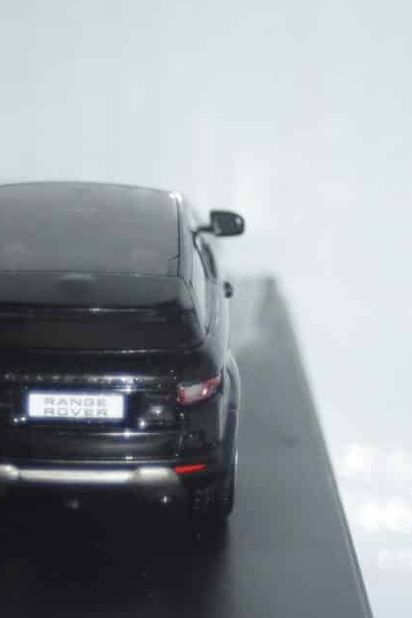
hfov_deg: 9.7
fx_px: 2436
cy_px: 476
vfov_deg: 14.4
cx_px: 112
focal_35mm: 142
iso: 320
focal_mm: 60
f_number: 5.6
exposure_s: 1/160
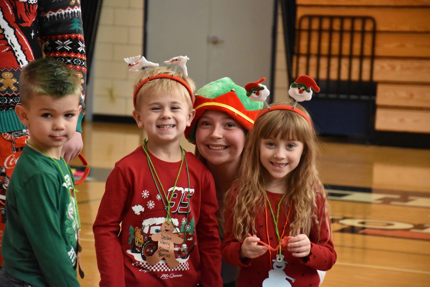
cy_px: 144
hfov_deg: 13.7
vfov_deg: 9.2
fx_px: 1792
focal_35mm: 150
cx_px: 215
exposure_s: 1/640
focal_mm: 100
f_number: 5.6
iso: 5000
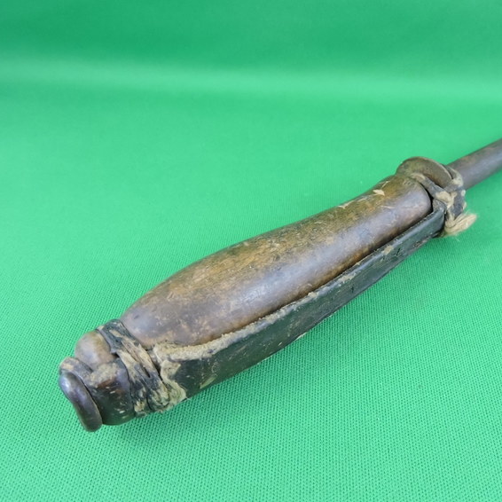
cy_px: 250
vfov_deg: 55.6
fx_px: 476
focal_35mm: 29
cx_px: 307
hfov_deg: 55.1
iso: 800
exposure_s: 1/100
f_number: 3.3
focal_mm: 4.3
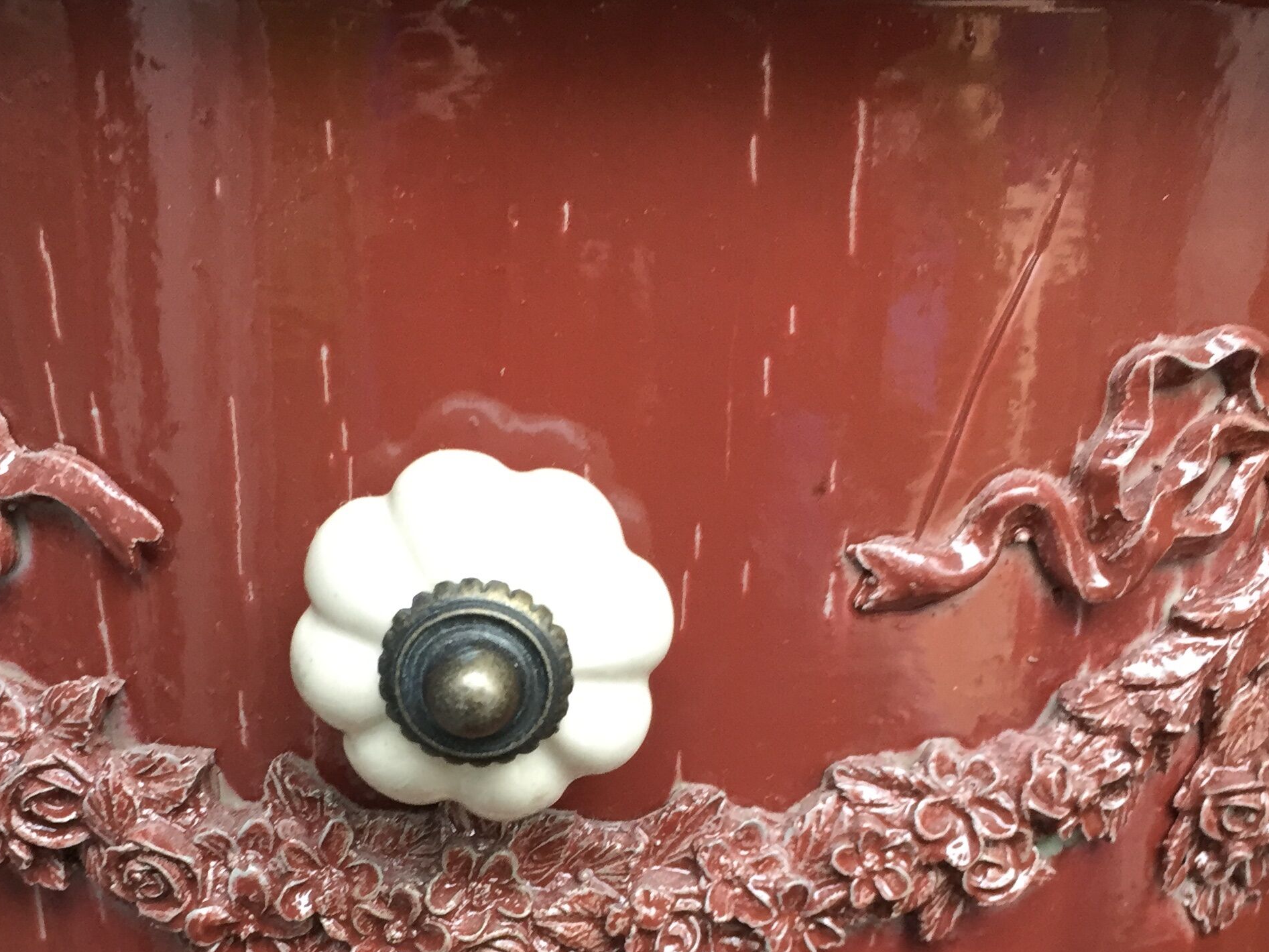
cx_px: 520
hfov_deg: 38.1
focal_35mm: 50
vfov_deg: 28.5
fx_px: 1833
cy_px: 756
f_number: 2.2
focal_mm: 4.15
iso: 100
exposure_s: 1/30
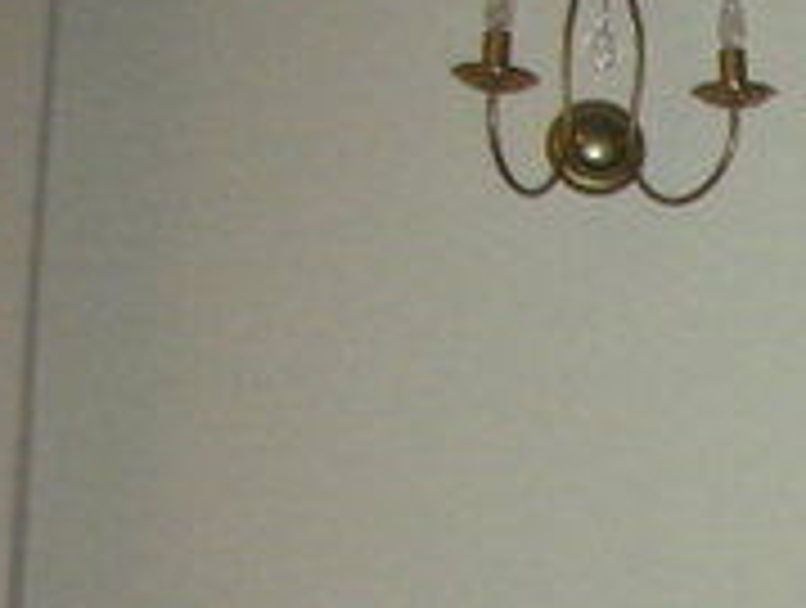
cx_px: 1743
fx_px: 3640
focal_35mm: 156
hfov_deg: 11.2
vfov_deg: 9.2
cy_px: 1040
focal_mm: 5.8
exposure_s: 1/60.1
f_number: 3
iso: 200
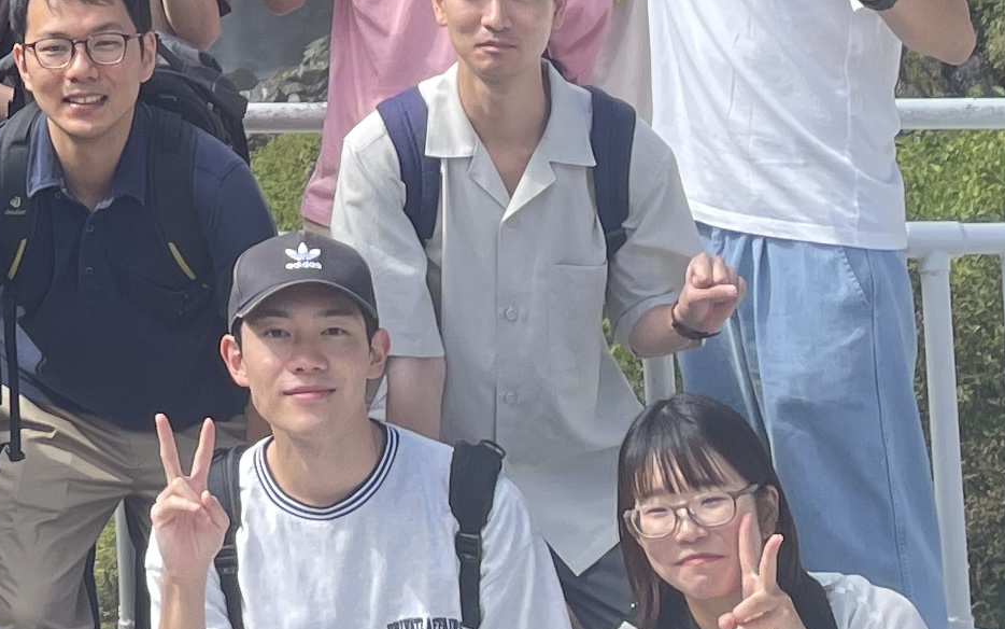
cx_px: -207
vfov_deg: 10.5
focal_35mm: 119
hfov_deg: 16.8
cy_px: -406
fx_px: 3260
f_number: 1.6
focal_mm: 4.2
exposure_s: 1/769
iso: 32
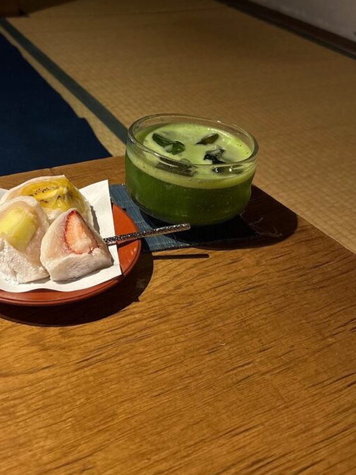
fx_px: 549
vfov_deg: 45.6
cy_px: 136
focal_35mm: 40
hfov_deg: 35.6
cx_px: 123
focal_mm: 5.96
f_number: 1.6
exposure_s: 1/60
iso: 160
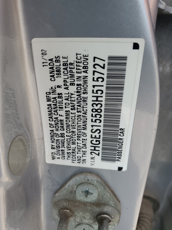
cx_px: 86
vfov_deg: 67.3
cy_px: 115
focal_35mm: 26
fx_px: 172
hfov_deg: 53.1
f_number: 1.5
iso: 50
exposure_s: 1/667
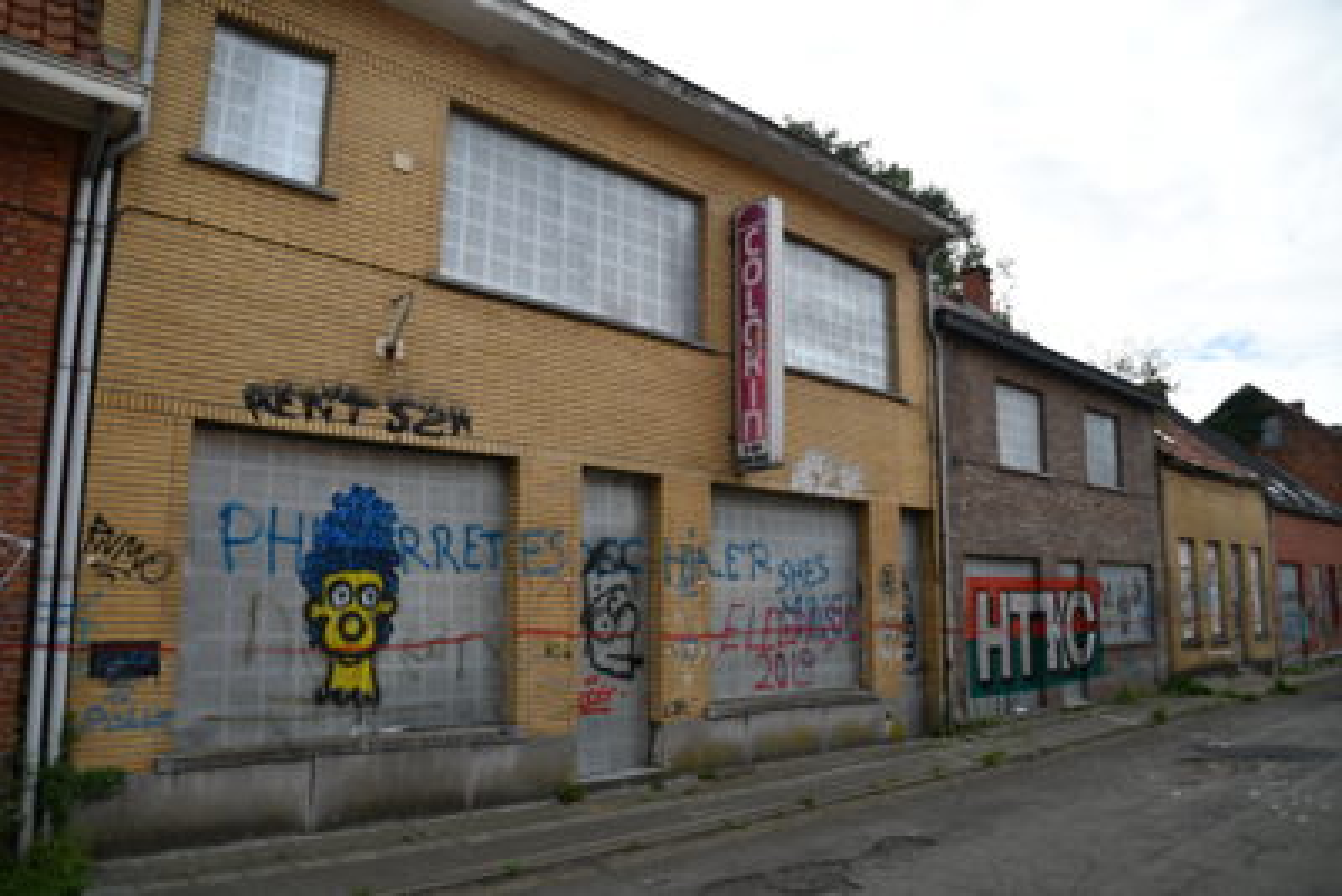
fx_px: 895
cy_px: 448
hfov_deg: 73.7
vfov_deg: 53.2
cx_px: 671
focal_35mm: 24
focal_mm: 16
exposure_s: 1/1250
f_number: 3.5
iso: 100
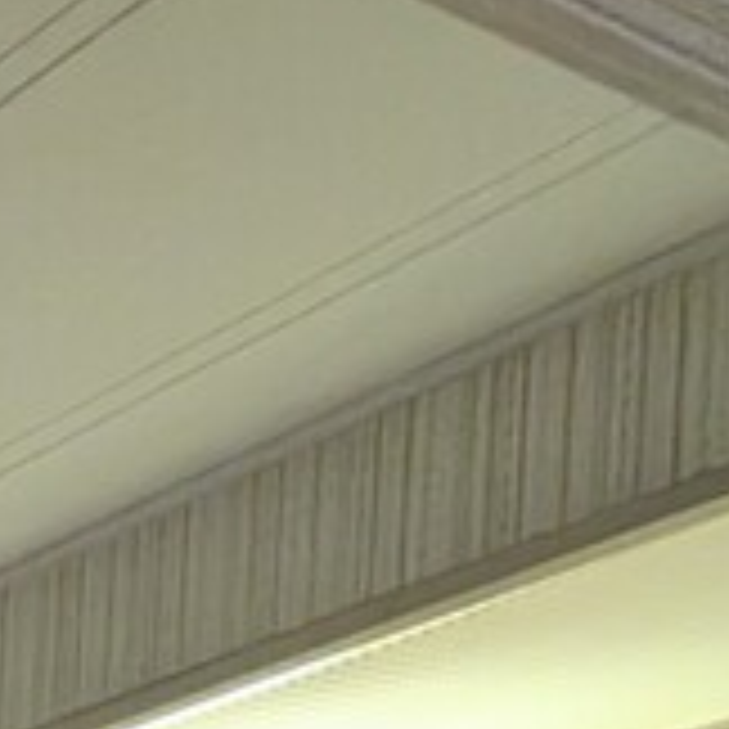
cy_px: 1591
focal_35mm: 71
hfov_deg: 14.1
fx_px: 1692
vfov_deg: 16.2
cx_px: -1107
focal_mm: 1.95
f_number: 2.2
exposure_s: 1/60
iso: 268
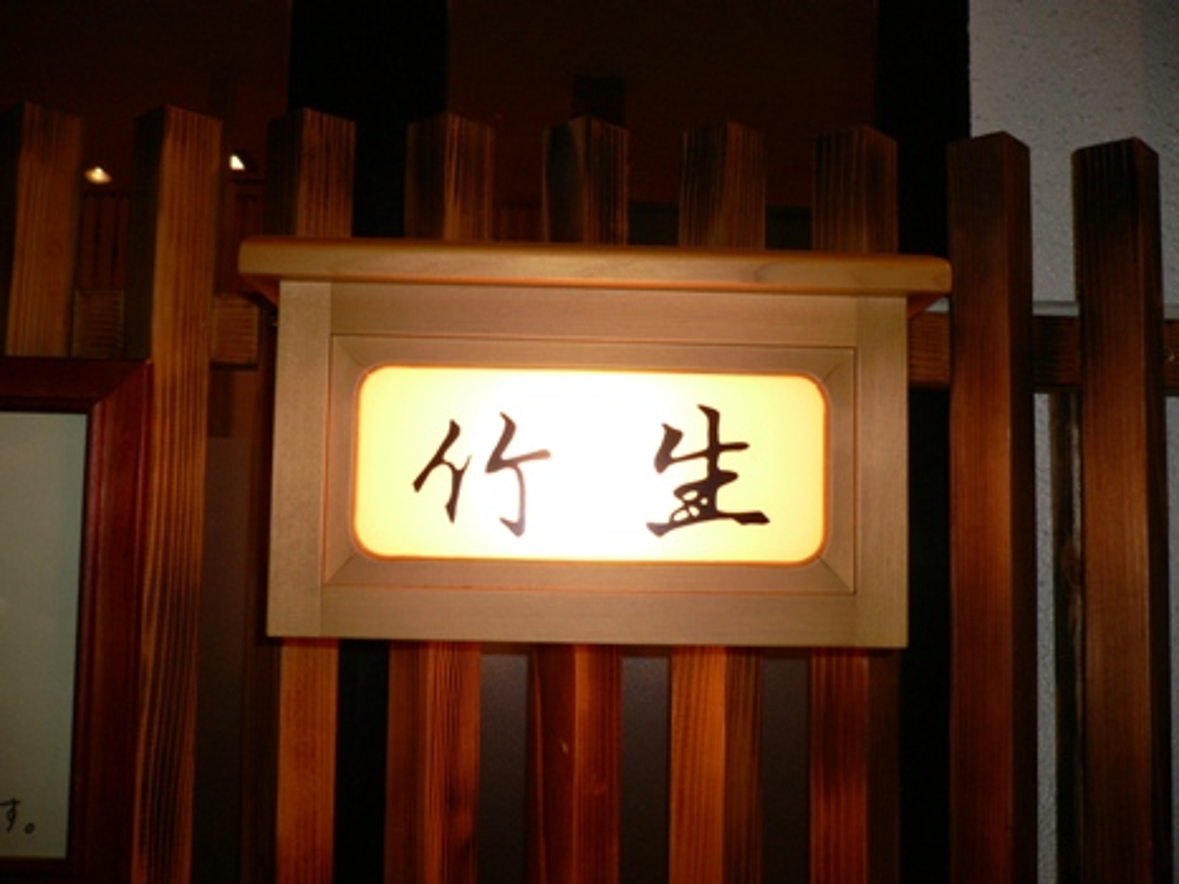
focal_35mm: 35
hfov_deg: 52.6
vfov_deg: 40.7
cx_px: 590
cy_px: 442
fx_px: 1192
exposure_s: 1/60
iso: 100
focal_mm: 5.8
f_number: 2.8
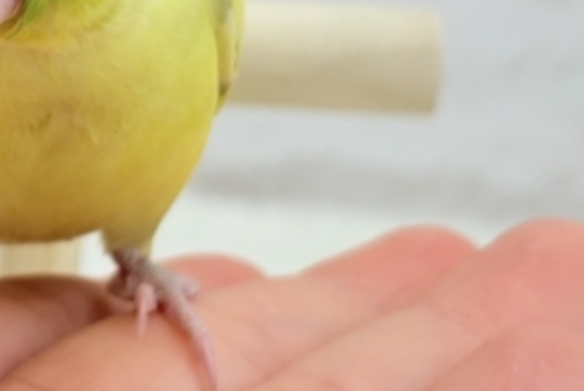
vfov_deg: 9.7
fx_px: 2290
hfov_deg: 14.2
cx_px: -62
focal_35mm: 141
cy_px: -14
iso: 32
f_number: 1.6
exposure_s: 1/50
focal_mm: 5.96
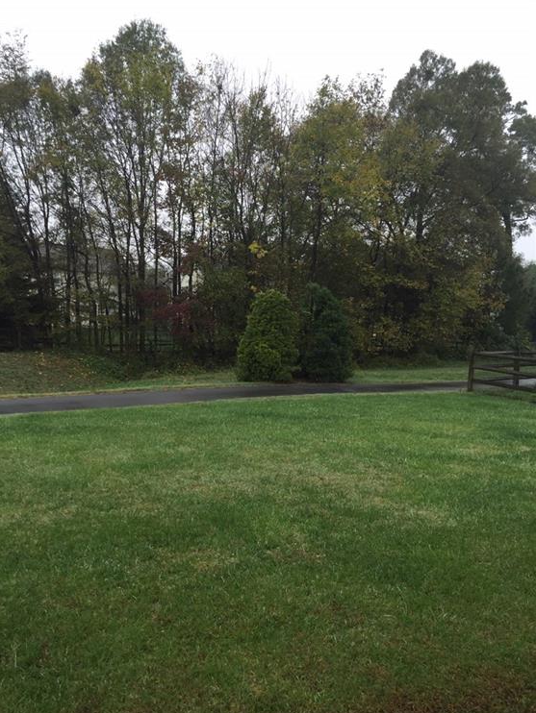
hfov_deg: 46.8
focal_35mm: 30
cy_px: 365
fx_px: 619
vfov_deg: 59.9
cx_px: 260
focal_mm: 4.15
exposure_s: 1/176
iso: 32
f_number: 2.2
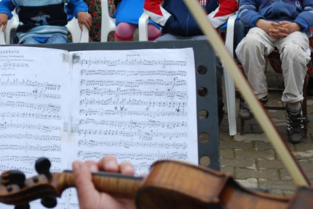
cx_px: 78
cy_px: 46
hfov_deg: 19.7
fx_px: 896
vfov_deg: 13.3
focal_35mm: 103
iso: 100
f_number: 6.3
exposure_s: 1/160
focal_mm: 42
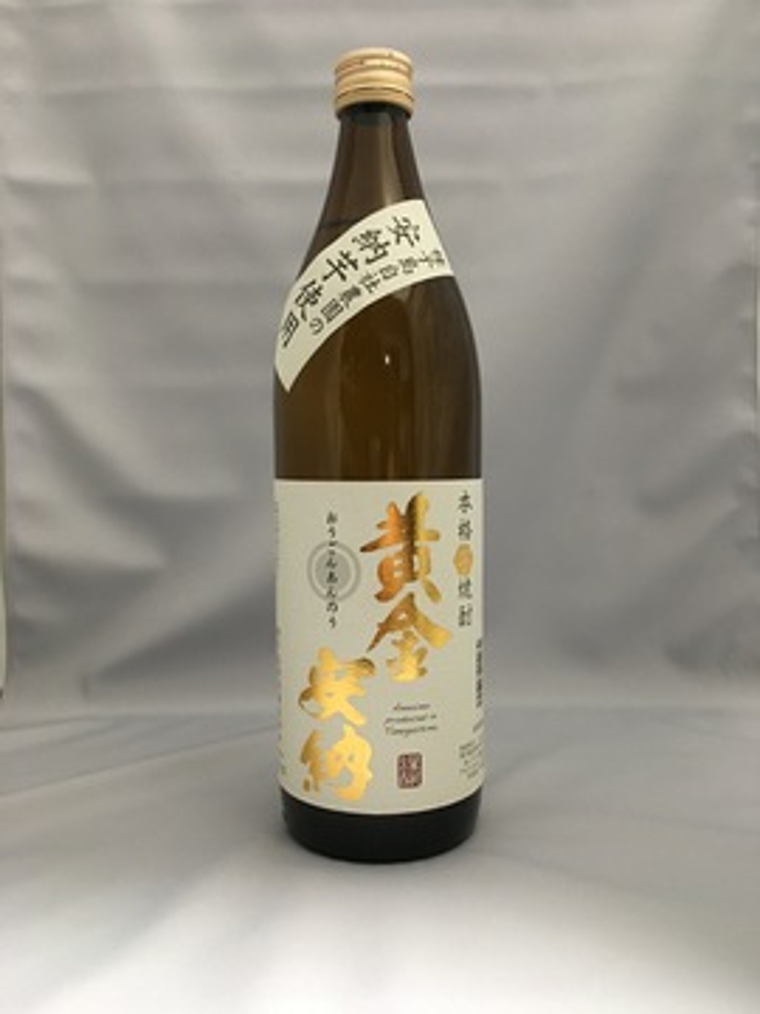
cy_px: 507
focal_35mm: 29
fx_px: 849
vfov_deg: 61.7
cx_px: 380
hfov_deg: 48.2
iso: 200
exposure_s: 1/15
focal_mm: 4.15
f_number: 2.2
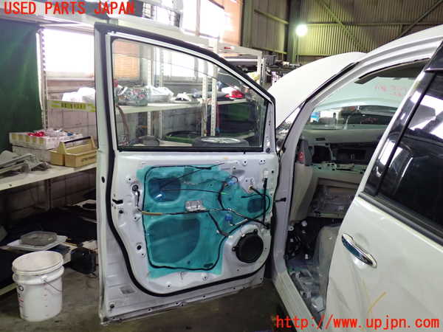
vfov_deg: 44.2
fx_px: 410
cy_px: 166
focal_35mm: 32
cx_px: 222
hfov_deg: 56.8
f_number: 2.4
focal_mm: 5.79
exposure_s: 1/30
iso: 200
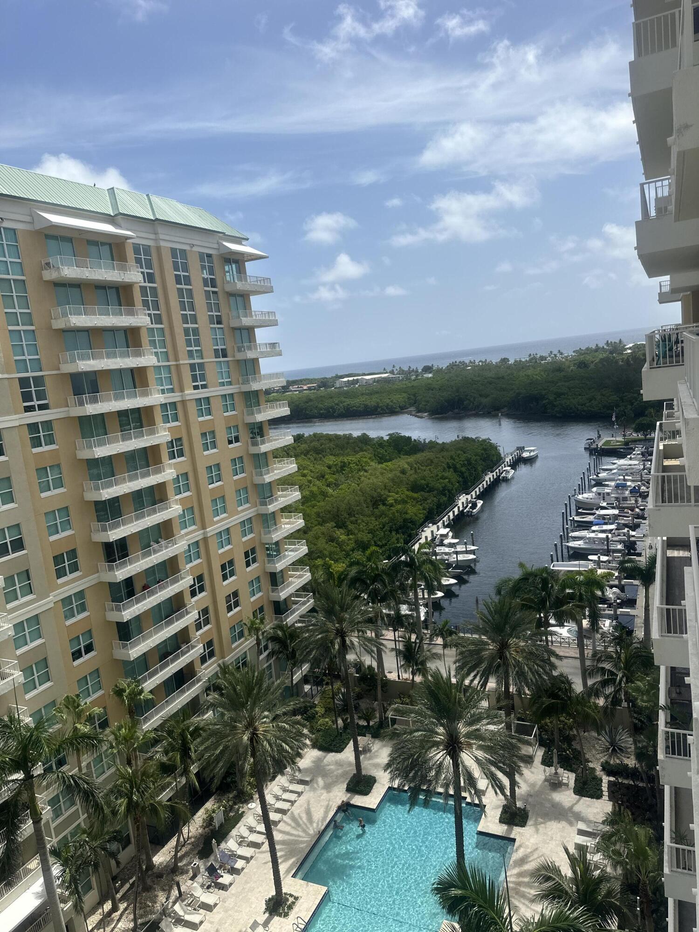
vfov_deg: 71.6
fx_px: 646
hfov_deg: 56.8
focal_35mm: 24
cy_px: 466
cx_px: 350
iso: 80
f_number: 1.78
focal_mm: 6.86
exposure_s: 1/6211
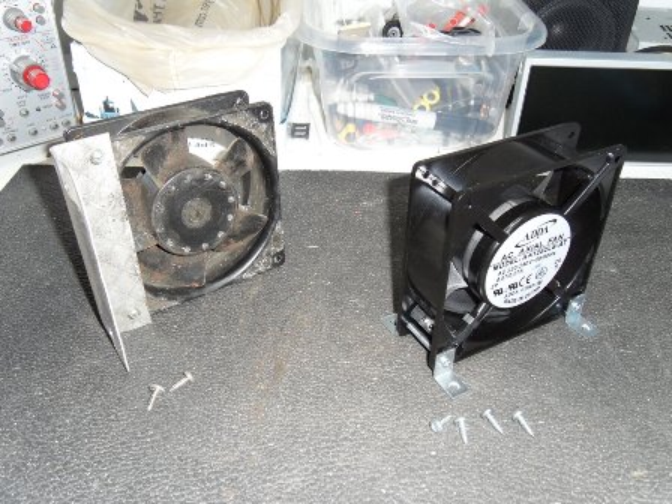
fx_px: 660
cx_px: 336
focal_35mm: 34
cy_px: 252
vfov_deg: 41.8
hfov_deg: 54.0
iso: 200
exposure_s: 1/45
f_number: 3.6
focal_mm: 6
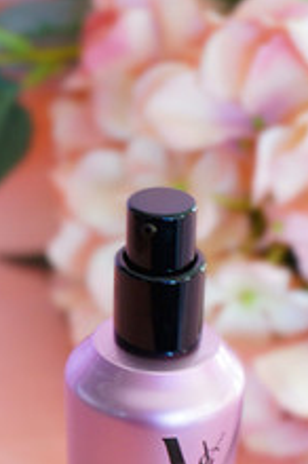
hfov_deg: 11.4
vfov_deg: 16.9
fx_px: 1545
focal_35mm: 120
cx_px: 175
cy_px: 384
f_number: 5.6
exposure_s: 1/10
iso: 400
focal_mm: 44
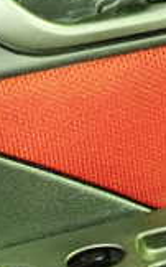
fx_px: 856
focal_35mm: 118
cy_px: 148
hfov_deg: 10.9
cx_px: 194
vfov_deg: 17.7
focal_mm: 5.5
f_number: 2.3
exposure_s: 1/30
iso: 1250
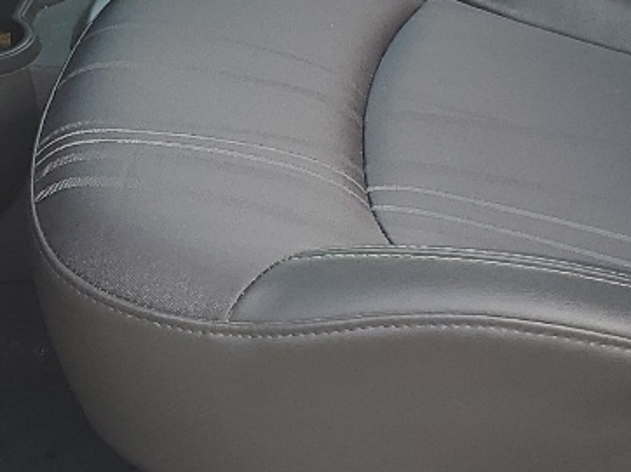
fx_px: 2095
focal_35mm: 115
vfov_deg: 12.7
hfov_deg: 17.1
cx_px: 371
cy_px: -7
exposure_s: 1/159
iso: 50
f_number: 1.5
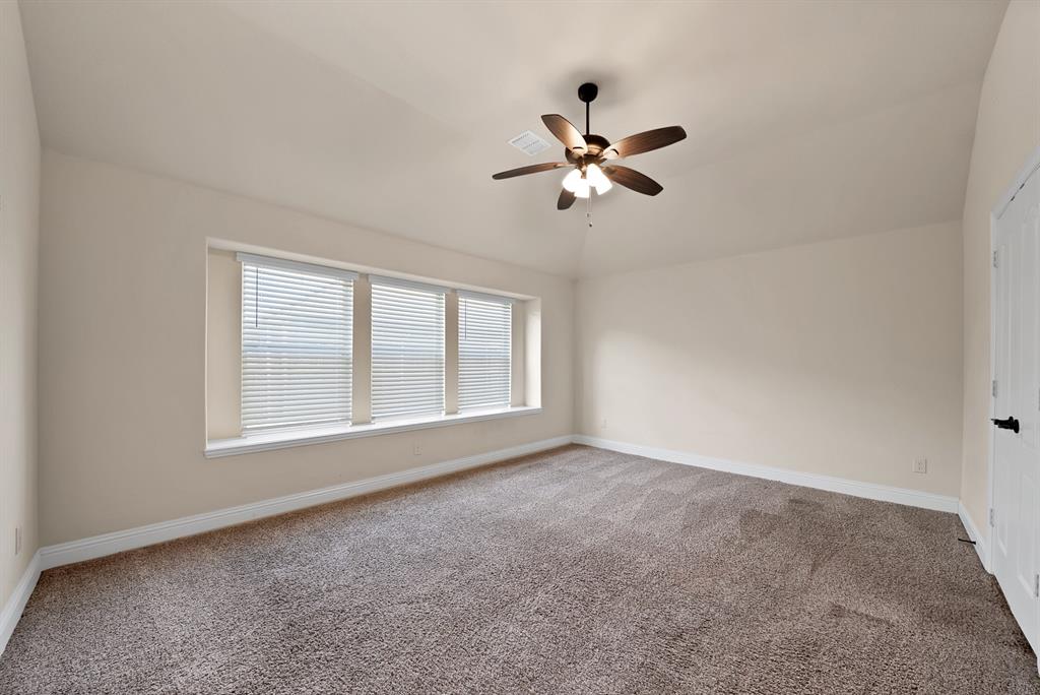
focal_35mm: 12
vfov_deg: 90.1
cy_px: 348
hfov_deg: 112.6
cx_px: 520
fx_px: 347
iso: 640
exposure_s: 1/5
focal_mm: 12
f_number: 9
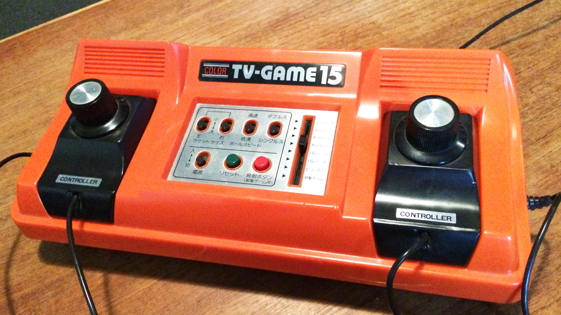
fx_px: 476
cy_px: 159
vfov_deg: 36.7
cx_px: 277
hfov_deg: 61.0
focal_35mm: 32
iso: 640
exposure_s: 1/17
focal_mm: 4.15
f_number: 2.2
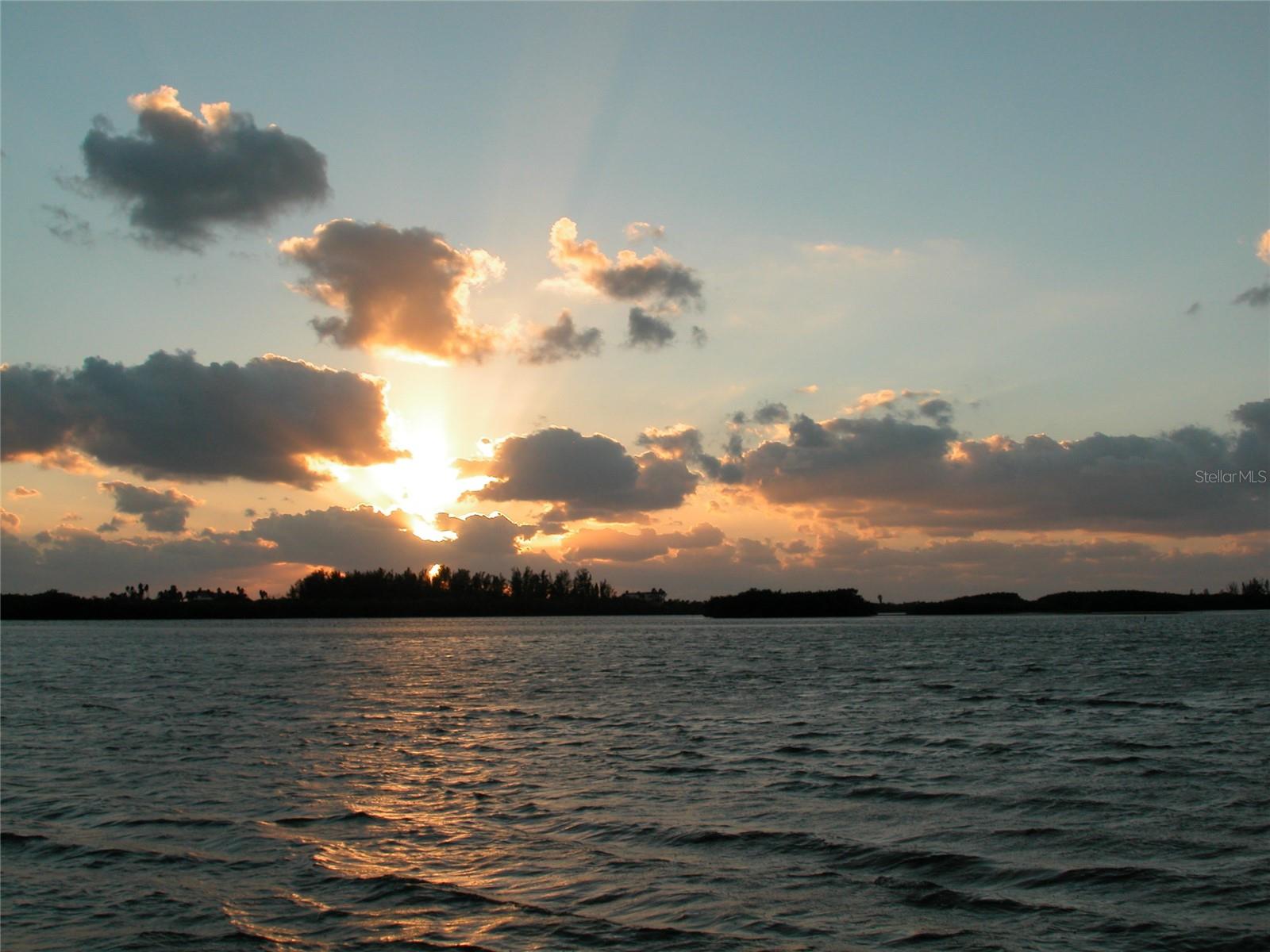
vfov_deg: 22.9
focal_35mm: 64
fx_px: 2348
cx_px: 635
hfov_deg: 30.3
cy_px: 476
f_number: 5.6
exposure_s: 1/279
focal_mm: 16.2
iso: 100
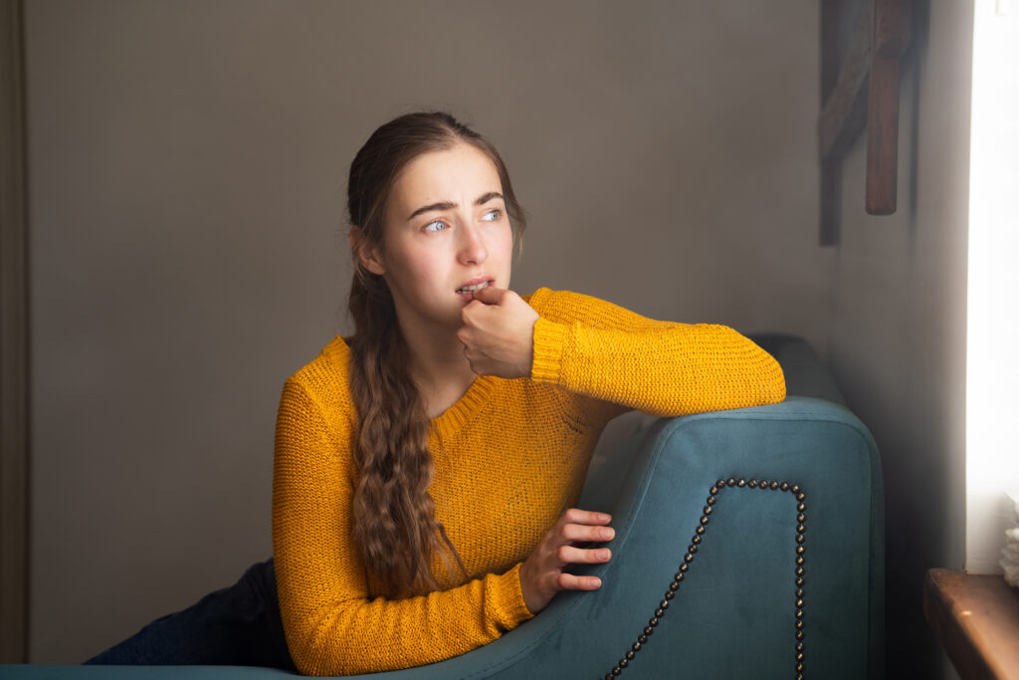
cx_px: 510
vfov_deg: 23.8
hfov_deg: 35.0
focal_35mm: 57
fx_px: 1614
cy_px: 340
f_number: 4.5
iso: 160
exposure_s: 1/125
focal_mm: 57
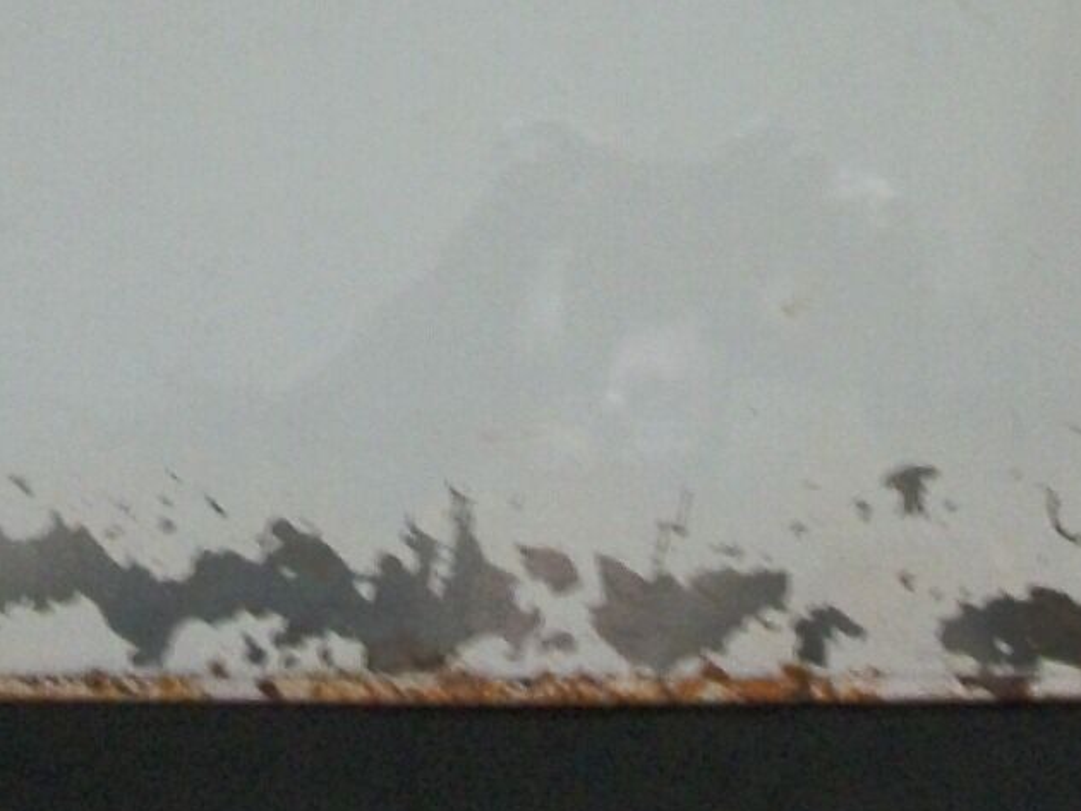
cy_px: -305
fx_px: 3249
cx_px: 520
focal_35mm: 104
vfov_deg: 13.6
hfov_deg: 18.9
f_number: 2.9
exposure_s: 1/8
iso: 250
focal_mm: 5.7
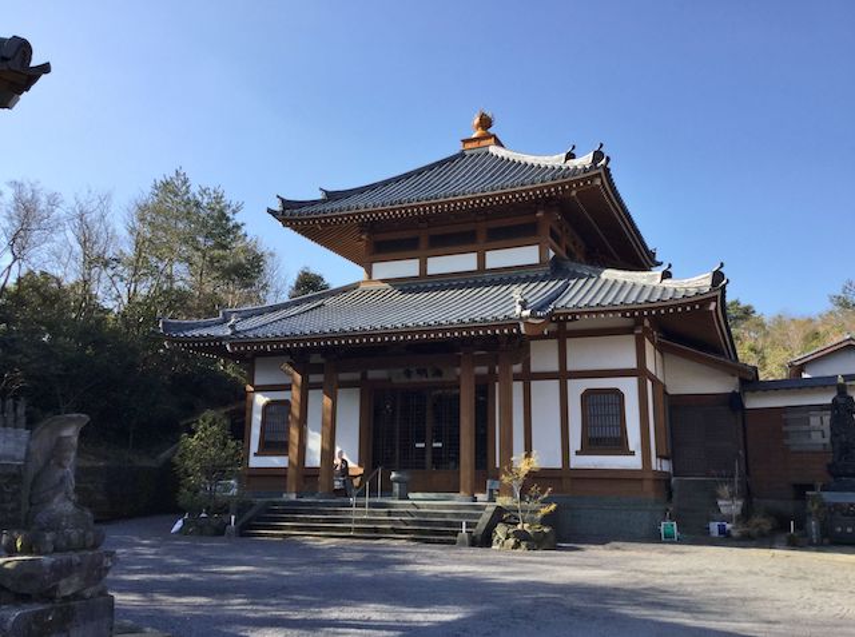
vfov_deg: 45.3
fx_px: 764
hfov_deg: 58.5
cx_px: 428
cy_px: 318
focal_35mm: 31
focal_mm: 3.3
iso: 25
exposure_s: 1/668
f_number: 2.4
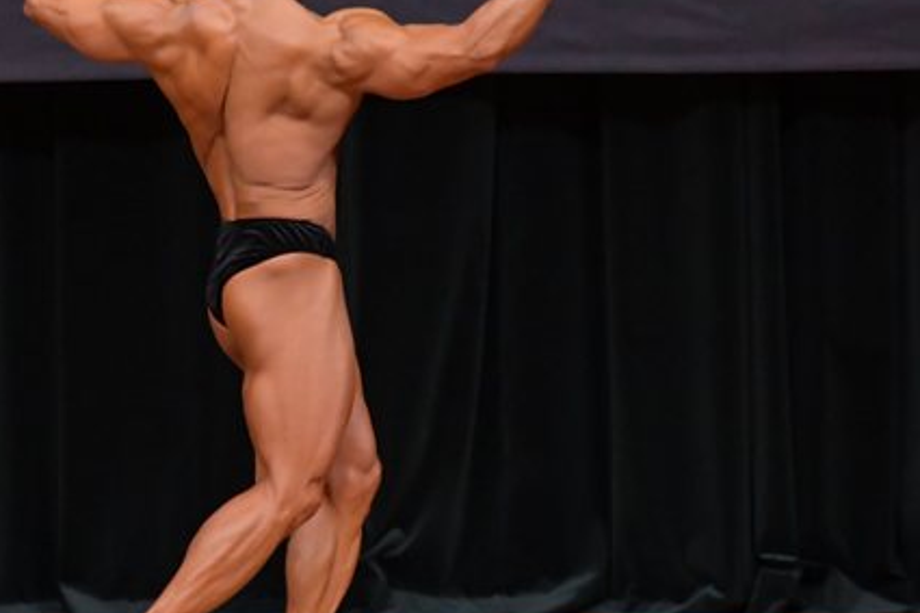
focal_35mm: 520
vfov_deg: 2.6
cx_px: 239
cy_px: 186
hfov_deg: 4.0
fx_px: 13283
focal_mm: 190
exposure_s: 1/400
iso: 4000
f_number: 5.6
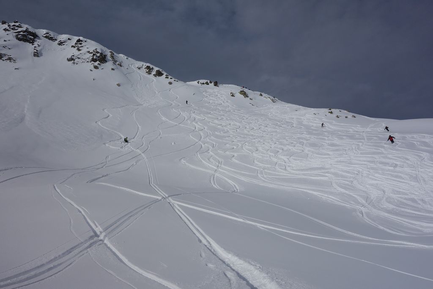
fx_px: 337
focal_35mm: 28
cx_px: 216
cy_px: 144
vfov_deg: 46.4
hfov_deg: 65.5
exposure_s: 1/1600
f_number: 8
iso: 125
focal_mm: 10.4
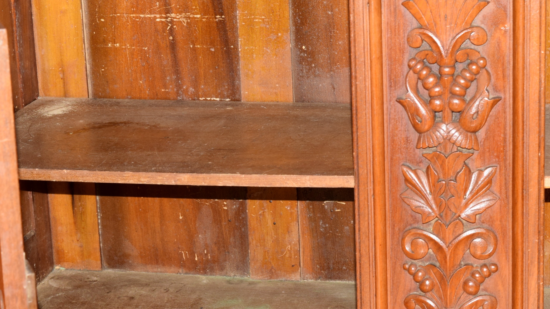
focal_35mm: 108
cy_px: 189
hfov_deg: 19.8
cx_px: 267
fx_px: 1575
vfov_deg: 11.2
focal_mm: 48
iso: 800
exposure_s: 1/60
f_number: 8
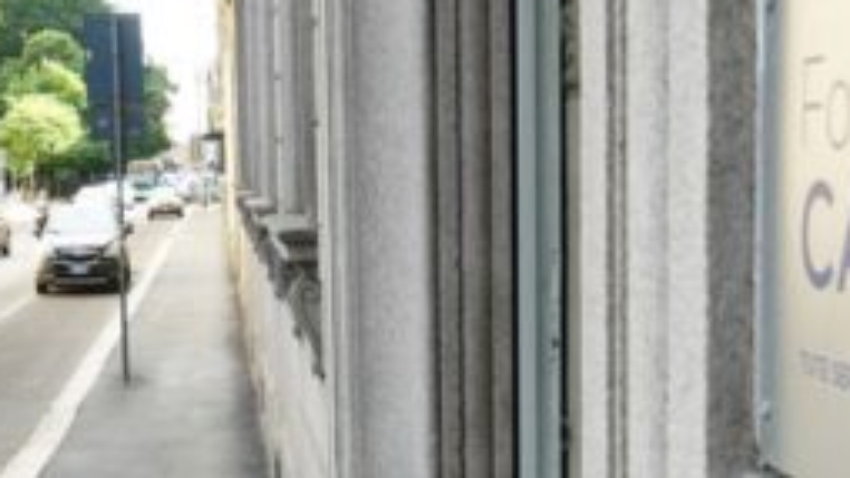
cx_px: 301
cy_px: 428
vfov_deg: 15.7
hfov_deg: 27.7
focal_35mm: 76
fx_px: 1713
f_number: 7.1
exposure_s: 1/250
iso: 800
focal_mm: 24
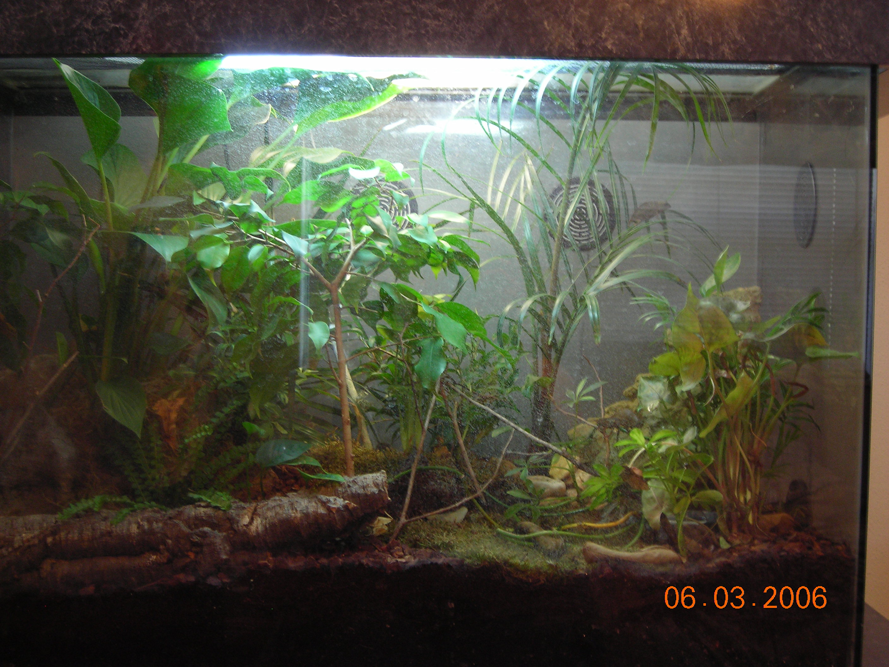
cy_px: 334
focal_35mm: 55
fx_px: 1412
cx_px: 444
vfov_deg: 26.6
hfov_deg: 34.9
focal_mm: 9.1
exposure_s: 1/5.4
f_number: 3.6
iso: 126
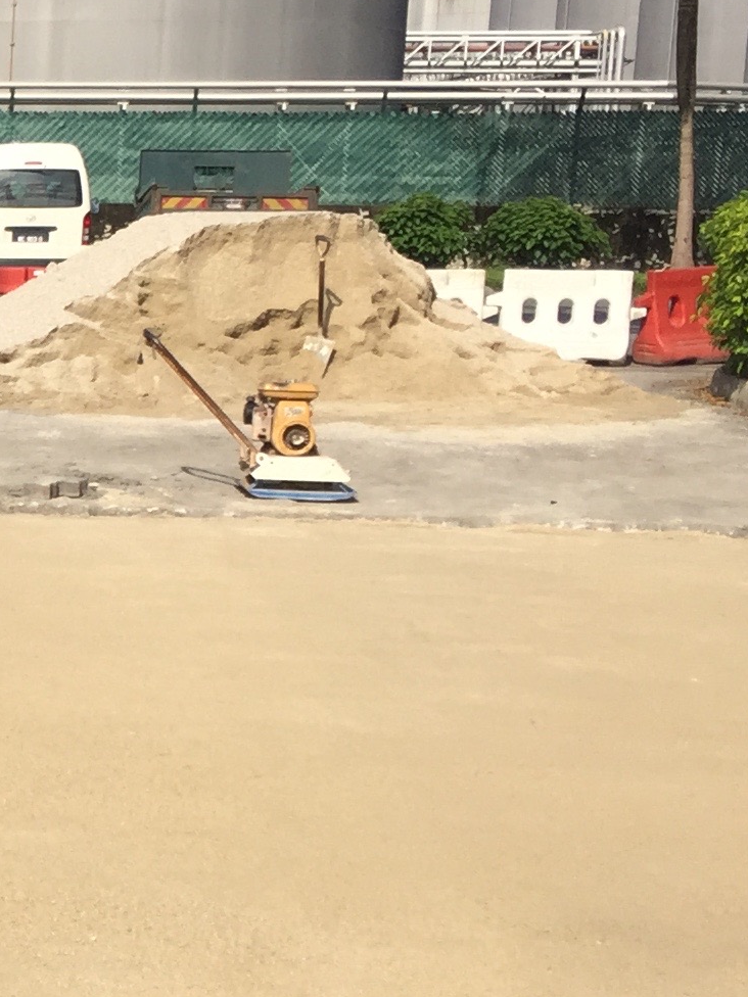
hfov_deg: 13.7
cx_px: -591
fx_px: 2795
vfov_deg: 20.1
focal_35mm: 97
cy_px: 747
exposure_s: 1/2825
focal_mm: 4.15
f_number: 2.2
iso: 32
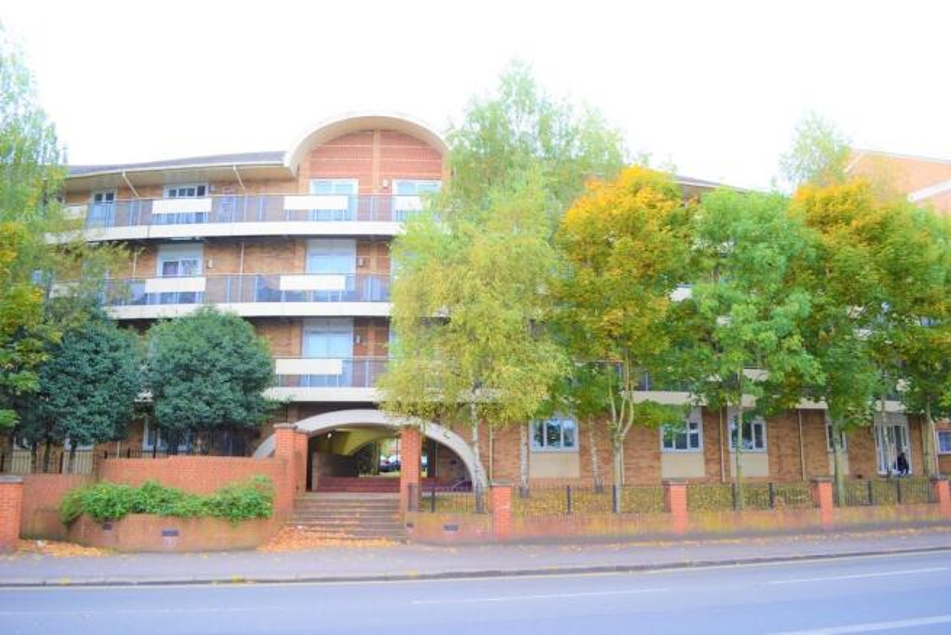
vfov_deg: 48.0
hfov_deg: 67.4
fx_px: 713
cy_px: 318
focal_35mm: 27
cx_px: 476
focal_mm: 18
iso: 100
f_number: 3.5
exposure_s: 1/50
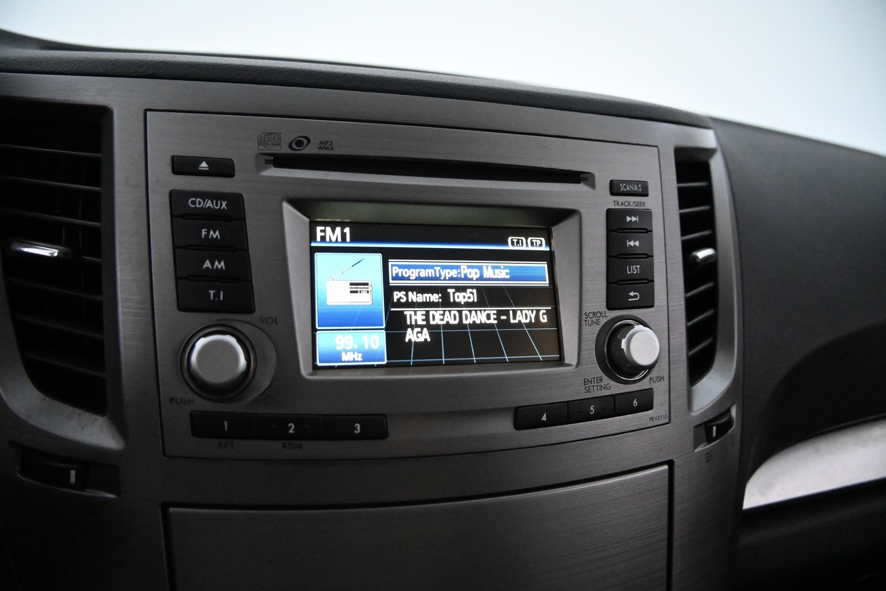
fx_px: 1846
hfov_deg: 27.0
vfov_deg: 18.2
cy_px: 296
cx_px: 443
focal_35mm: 75
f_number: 7.1
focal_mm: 50
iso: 8000
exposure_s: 1/200
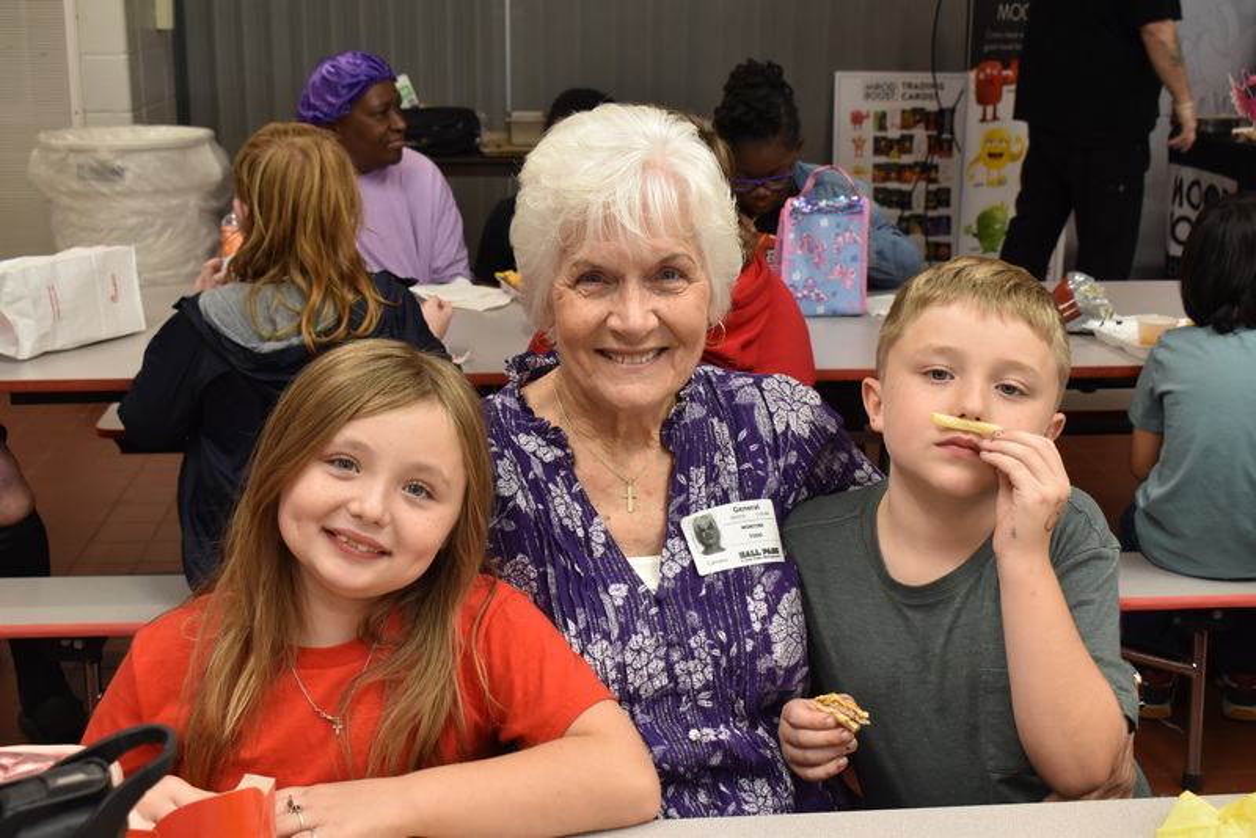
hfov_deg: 43.6
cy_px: 419
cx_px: 628
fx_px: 1570
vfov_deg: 29.9
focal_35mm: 45
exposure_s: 1/50
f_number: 7.1
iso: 900
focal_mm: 30
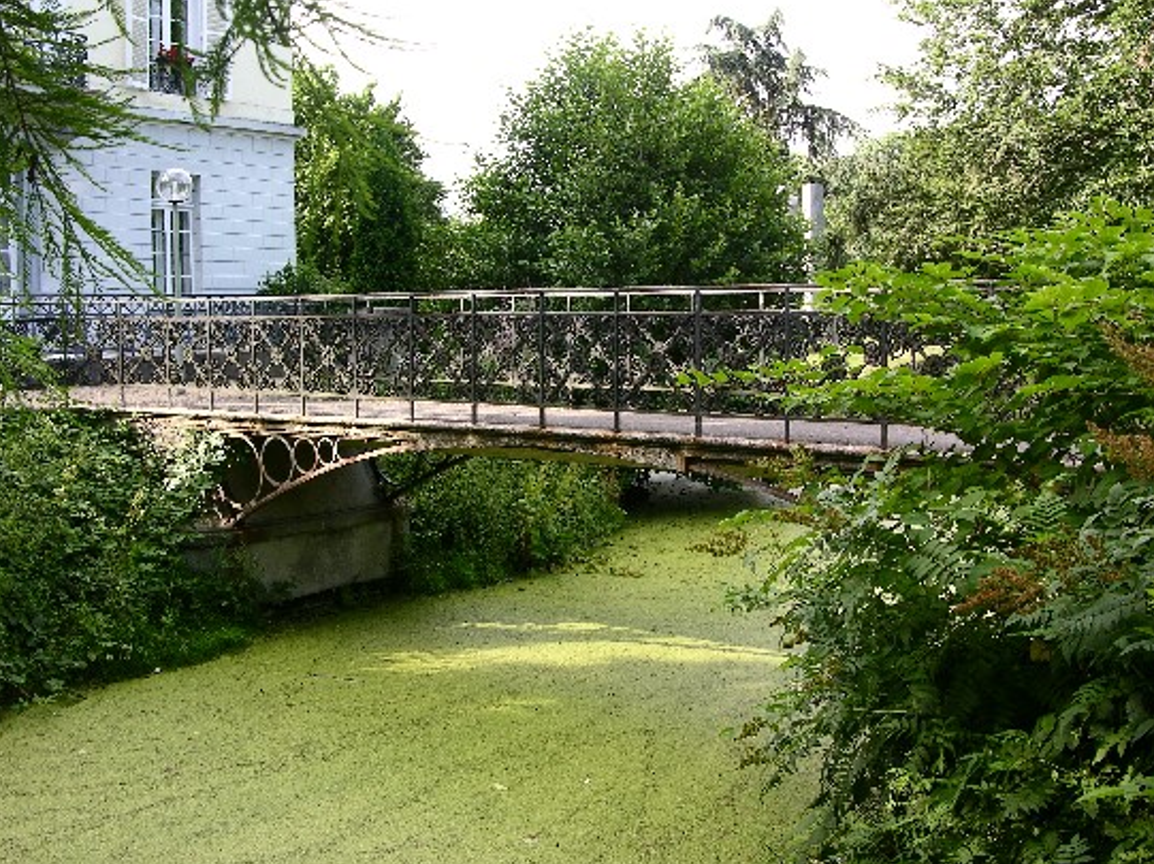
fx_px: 1266
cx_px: 551
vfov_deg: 37.7
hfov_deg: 49.0
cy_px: 422
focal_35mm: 38
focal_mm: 8.9
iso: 50
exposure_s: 1/39.3
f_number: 5
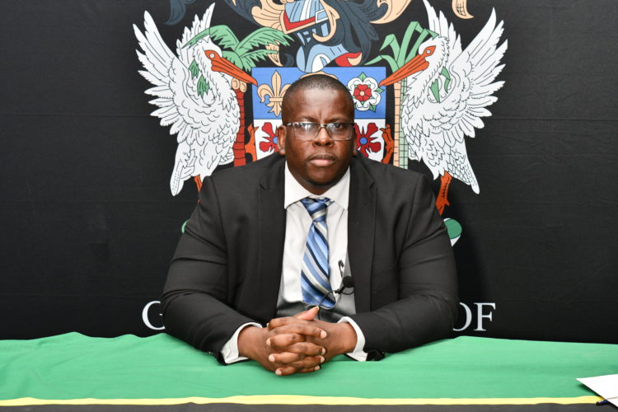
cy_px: 206
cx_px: 309
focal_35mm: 69
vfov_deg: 19.7
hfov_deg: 29.2
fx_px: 1184
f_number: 8
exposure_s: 1/60
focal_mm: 46
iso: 1250
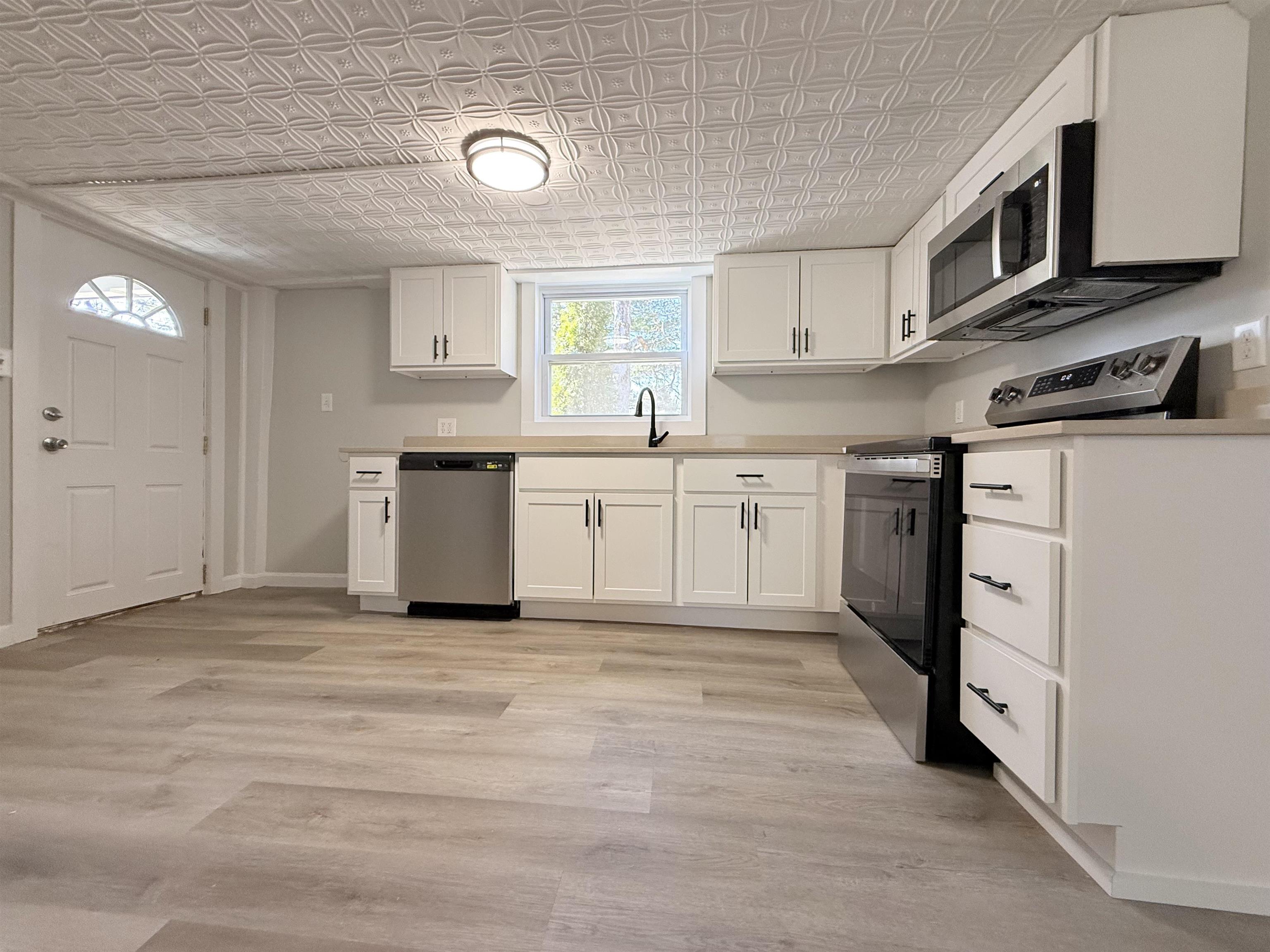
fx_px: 514
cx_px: 635
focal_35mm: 14
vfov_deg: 85.7
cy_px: 476
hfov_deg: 102.1
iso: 250
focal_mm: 2.22
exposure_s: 1/120
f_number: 2.2
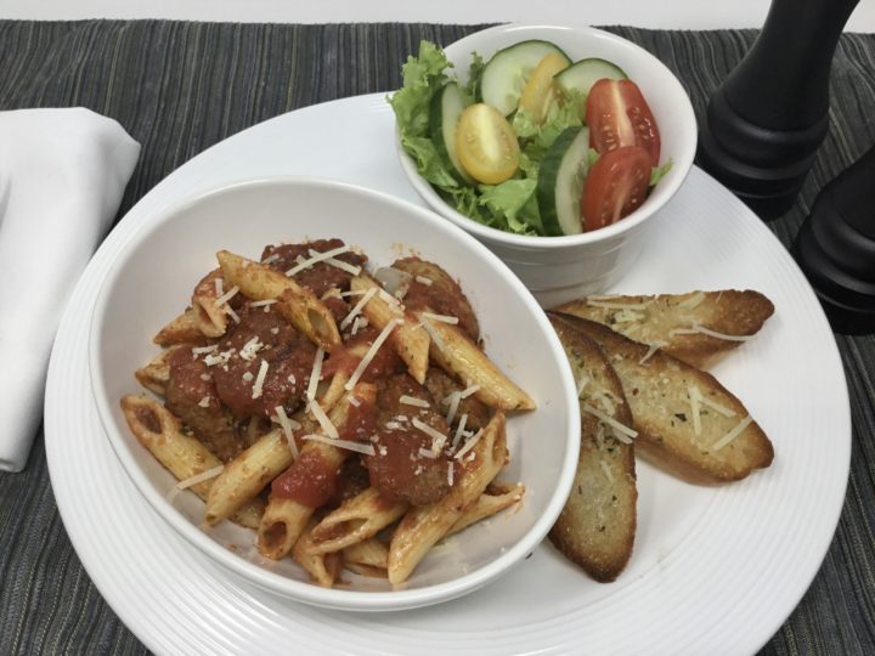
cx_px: 438
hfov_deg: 58.4
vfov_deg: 45.4
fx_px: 784
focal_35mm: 31
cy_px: 328
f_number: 2.4
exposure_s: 1/120
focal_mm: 3.3
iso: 40
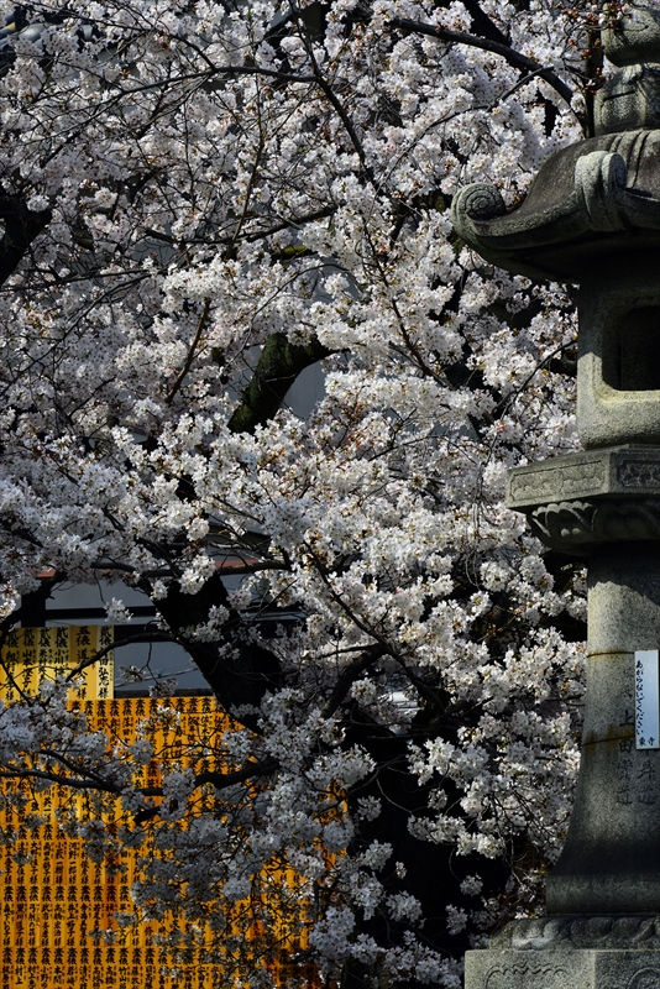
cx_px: 330
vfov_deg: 13.7
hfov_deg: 9.2
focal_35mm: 150
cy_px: 494
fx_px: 4121
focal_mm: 150
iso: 400
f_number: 11
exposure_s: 1/500
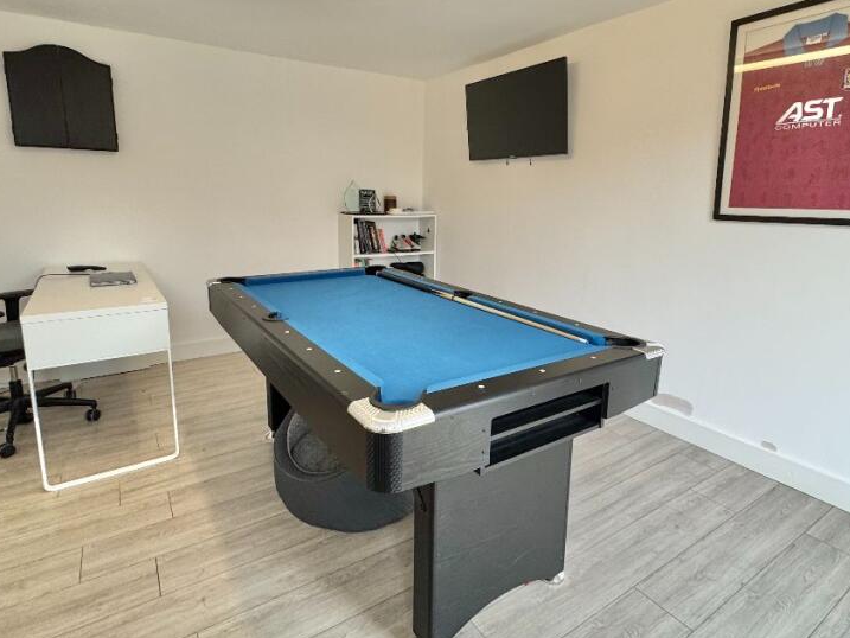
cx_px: 441
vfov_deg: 65.8
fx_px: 491
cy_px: 282
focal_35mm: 20
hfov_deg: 81.7
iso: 160
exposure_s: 1/100
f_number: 2.2
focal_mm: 2.22
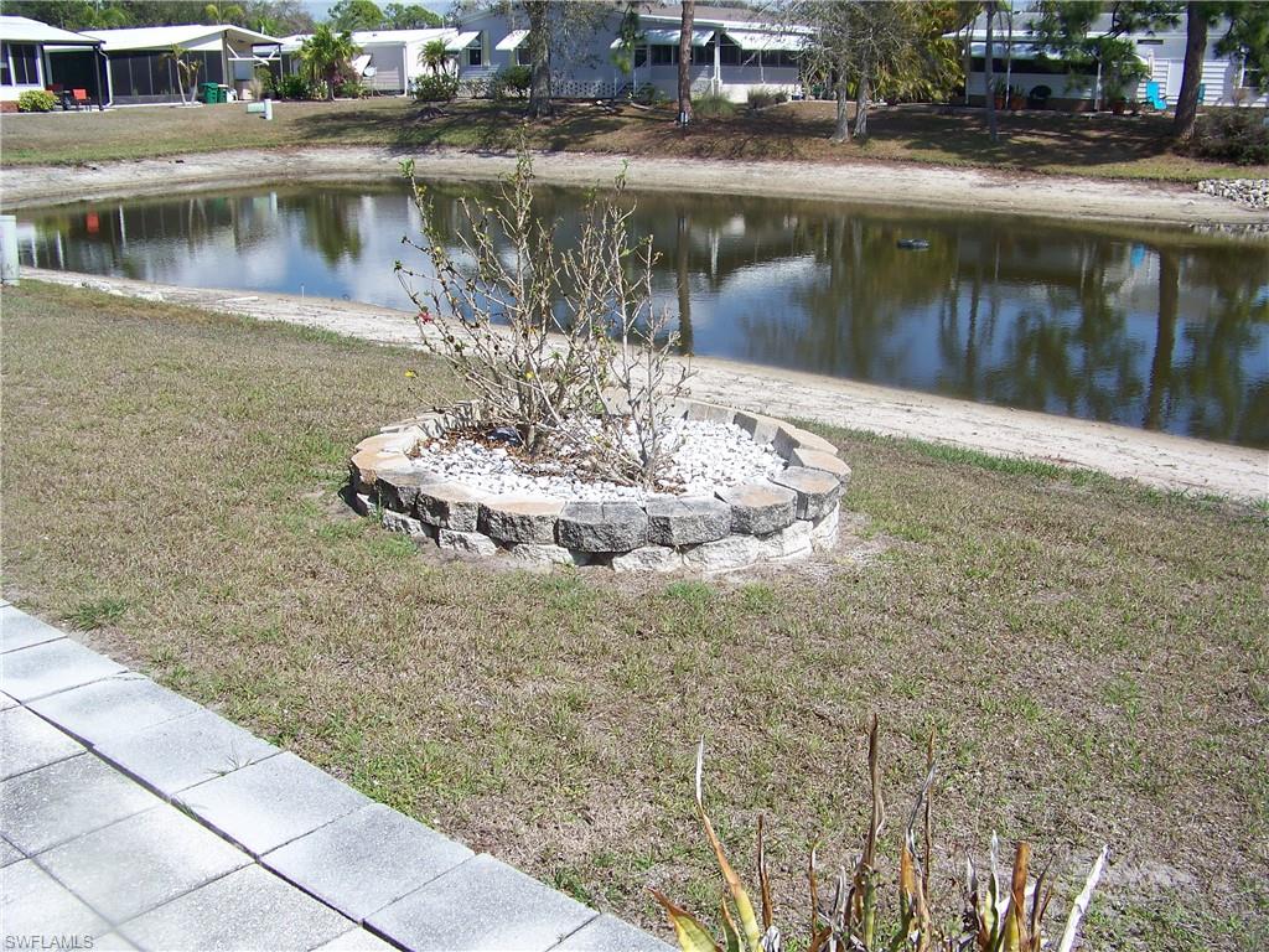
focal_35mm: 36
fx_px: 1320
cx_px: 634
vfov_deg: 39.7
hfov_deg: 51.4
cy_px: 476
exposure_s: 1/500
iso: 64
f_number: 4
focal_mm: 5.85
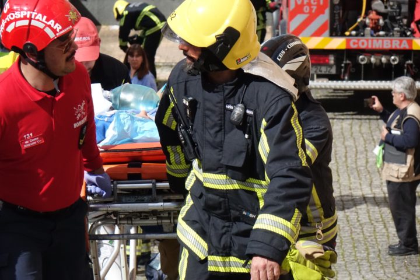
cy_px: 140
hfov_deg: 10.3
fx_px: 2333
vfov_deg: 6.9
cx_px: 210
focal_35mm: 200
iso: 2000
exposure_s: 1/800
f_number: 5.6
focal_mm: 73.3
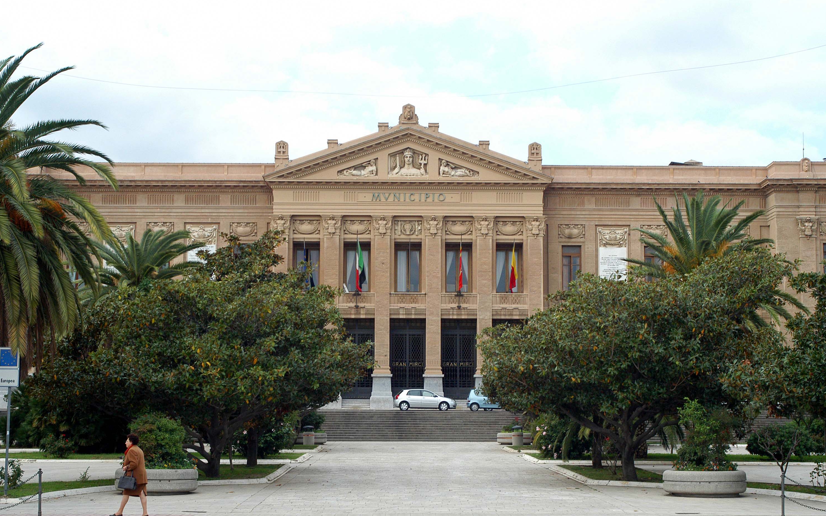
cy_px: 263
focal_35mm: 68
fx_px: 1531
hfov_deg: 30.2
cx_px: 411
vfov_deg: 19.1
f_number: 8
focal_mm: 44
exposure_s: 1/200
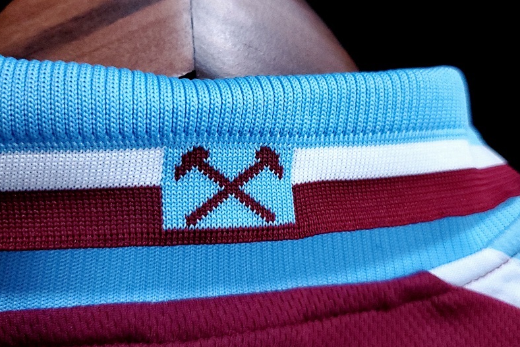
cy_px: 155
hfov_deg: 51.9
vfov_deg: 35.9
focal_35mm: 37
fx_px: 534
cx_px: 257
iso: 640
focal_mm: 4.3
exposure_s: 1/60
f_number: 1.5
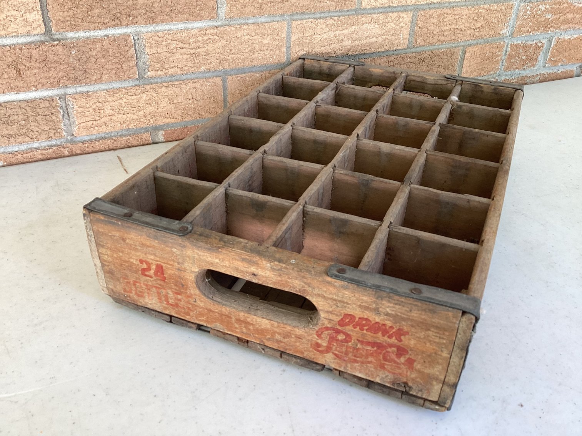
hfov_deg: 58.3
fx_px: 521
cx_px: 291
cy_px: 218
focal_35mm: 31
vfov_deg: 45.4
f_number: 2.4
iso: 50
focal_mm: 3.3
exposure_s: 1/60
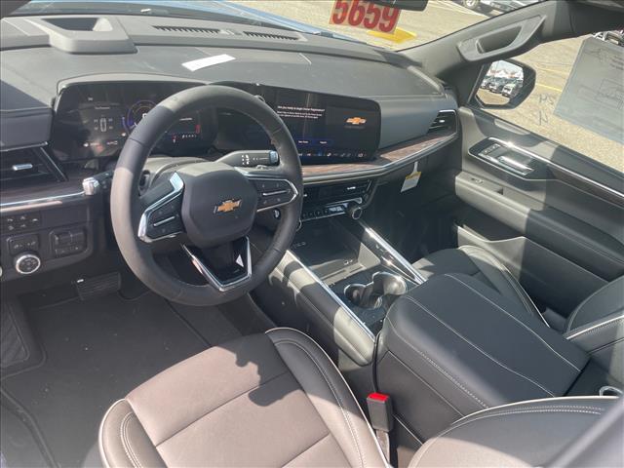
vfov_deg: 53.1
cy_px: 234
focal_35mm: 26
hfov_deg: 67.3
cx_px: 312
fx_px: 469
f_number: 1.6
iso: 40
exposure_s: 1/121
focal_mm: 4.2
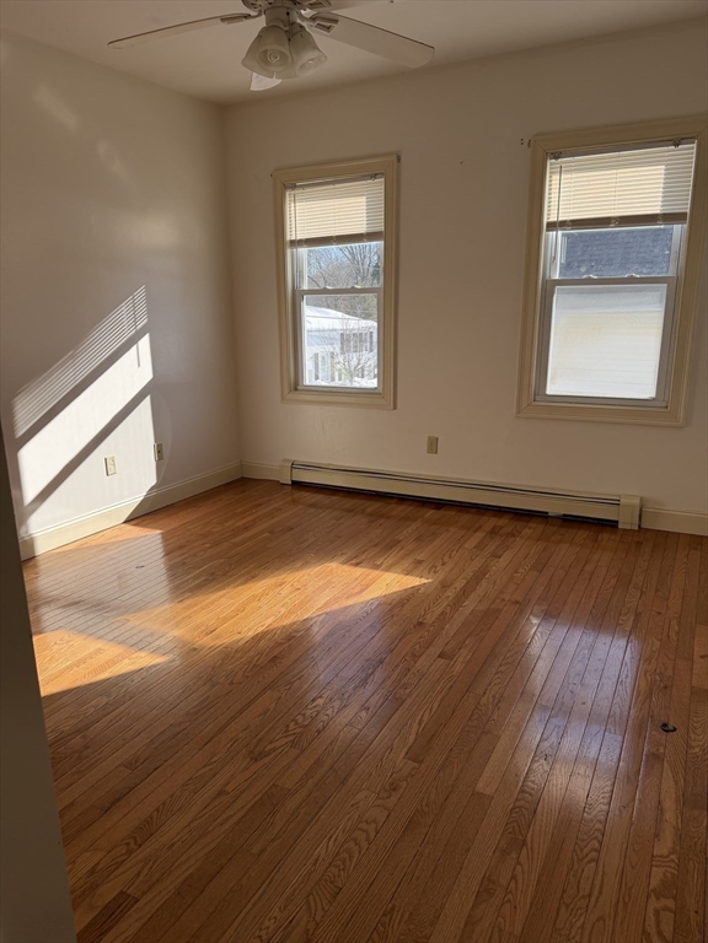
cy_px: 472
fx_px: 654
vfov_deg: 71.6
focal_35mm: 24
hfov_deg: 56.8
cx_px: 354
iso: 100
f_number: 1.78
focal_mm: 6.76
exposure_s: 1/931
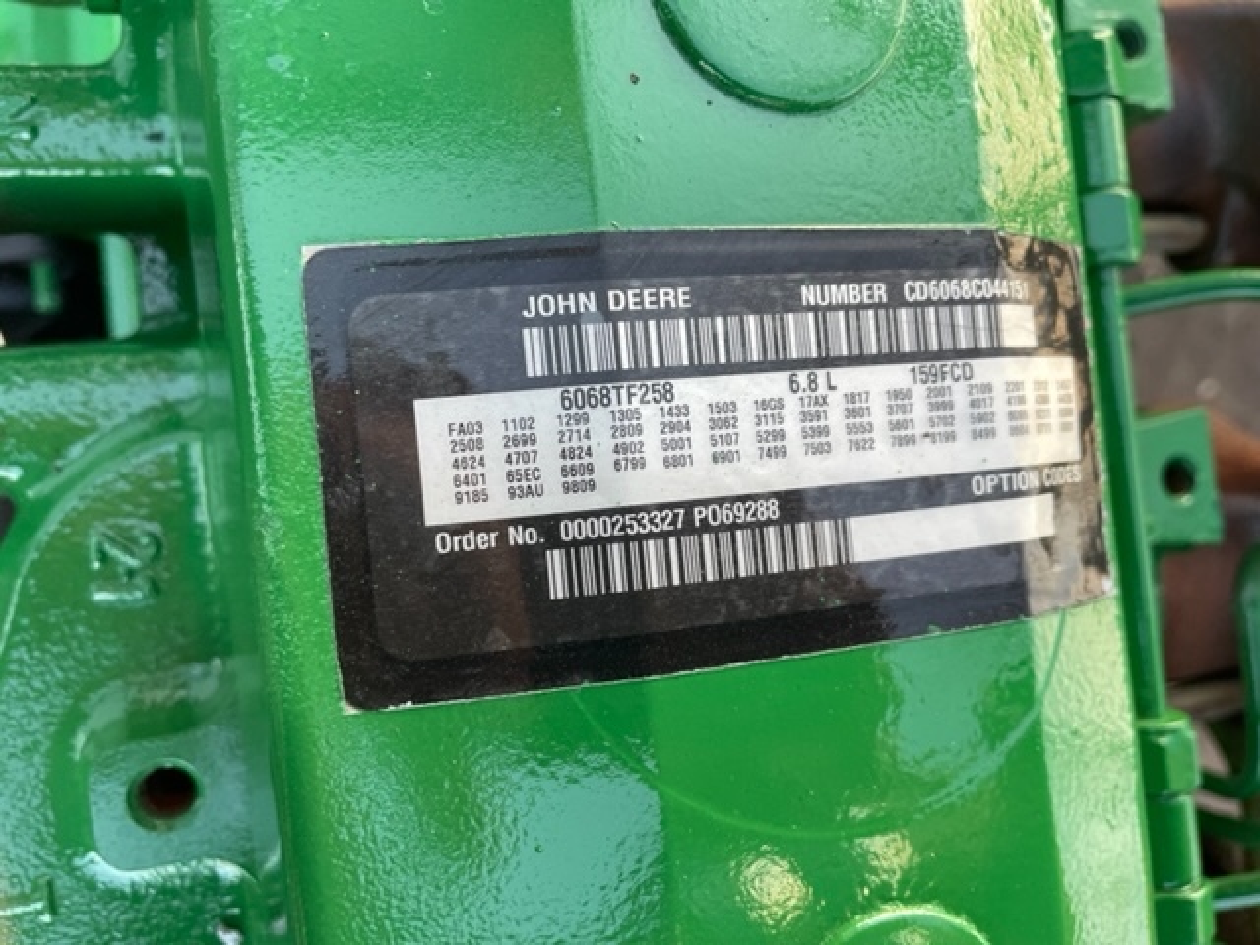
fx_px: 946
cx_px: 630
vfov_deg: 53.1
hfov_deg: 67.3
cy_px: 472
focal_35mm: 26
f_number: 1.6
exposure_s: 1/121
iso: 100
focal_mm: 4.2
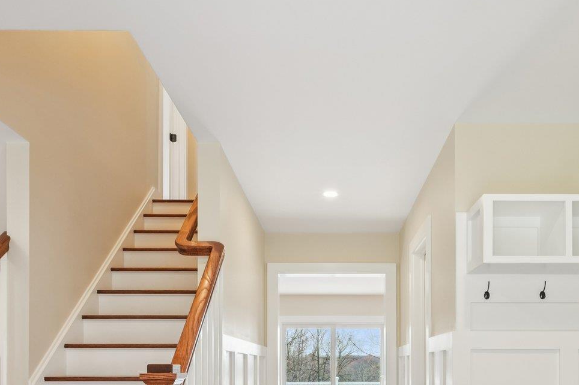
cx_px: 338
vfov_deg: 35.8
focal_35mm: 34
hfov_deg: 55.5
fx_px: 547
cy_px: 367
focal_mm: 16
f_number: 9
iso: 320
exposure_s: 1/30
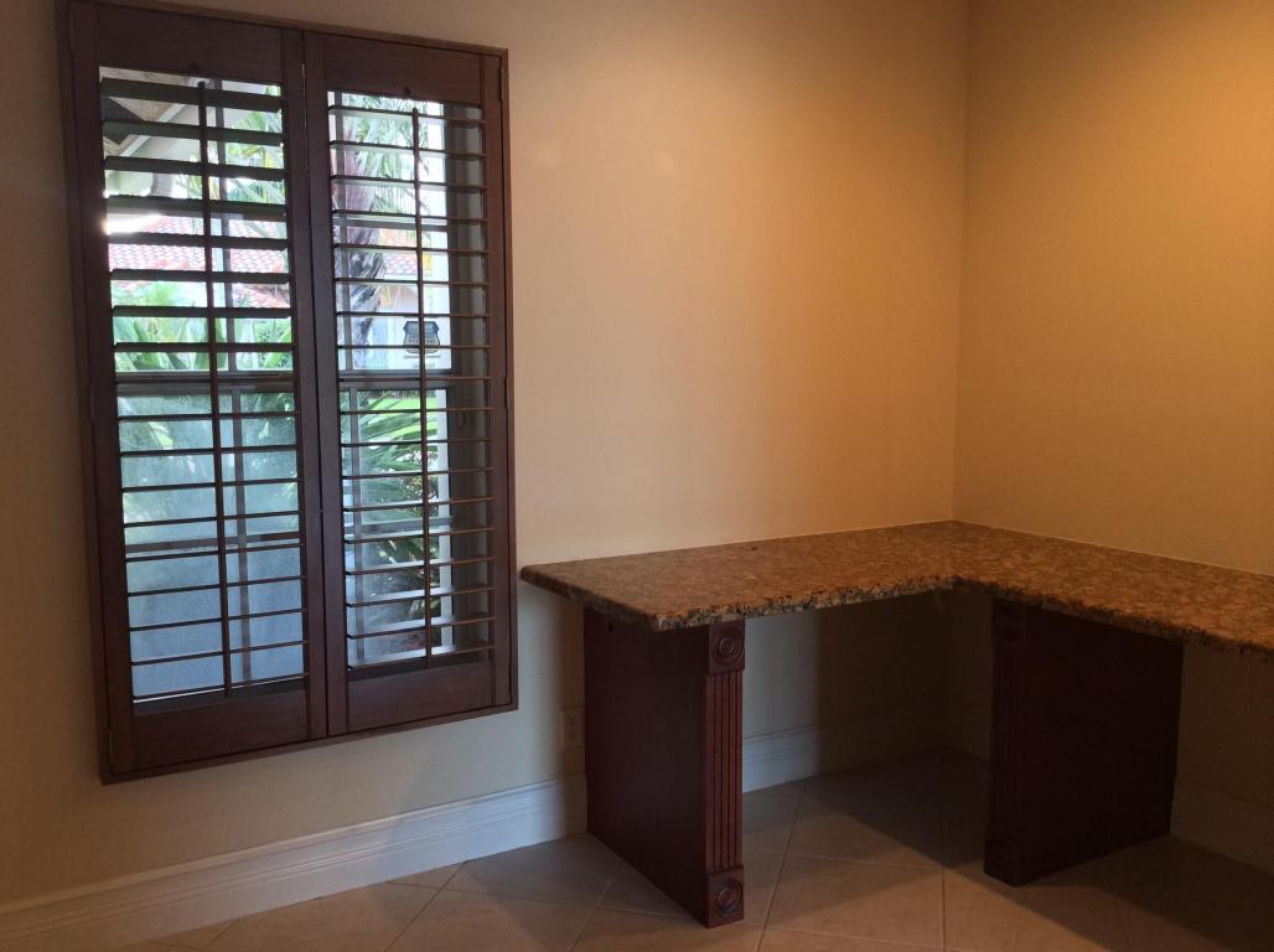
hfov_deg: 55.4
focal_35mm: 33
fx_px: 1213
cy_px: 476
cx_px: 637
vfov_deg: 42.8
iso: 64
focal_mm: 3.3
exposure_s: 1/24
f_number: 2.4
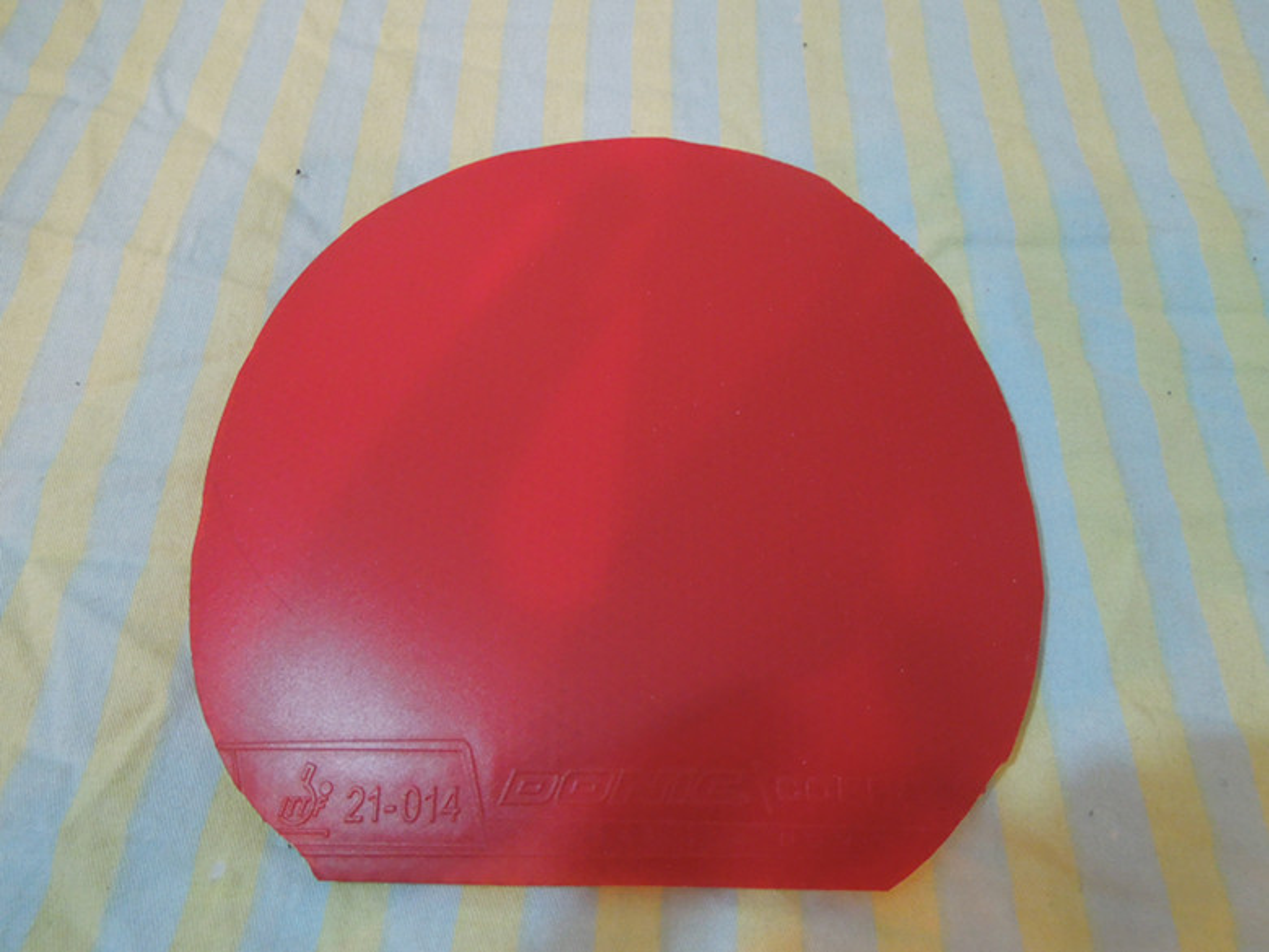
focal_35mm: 25
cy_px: 476
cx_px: 634
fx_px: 916
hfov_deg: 69.4
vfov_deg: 54.9
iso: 560
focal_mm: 4.5
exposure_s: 1/8
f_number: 3.3
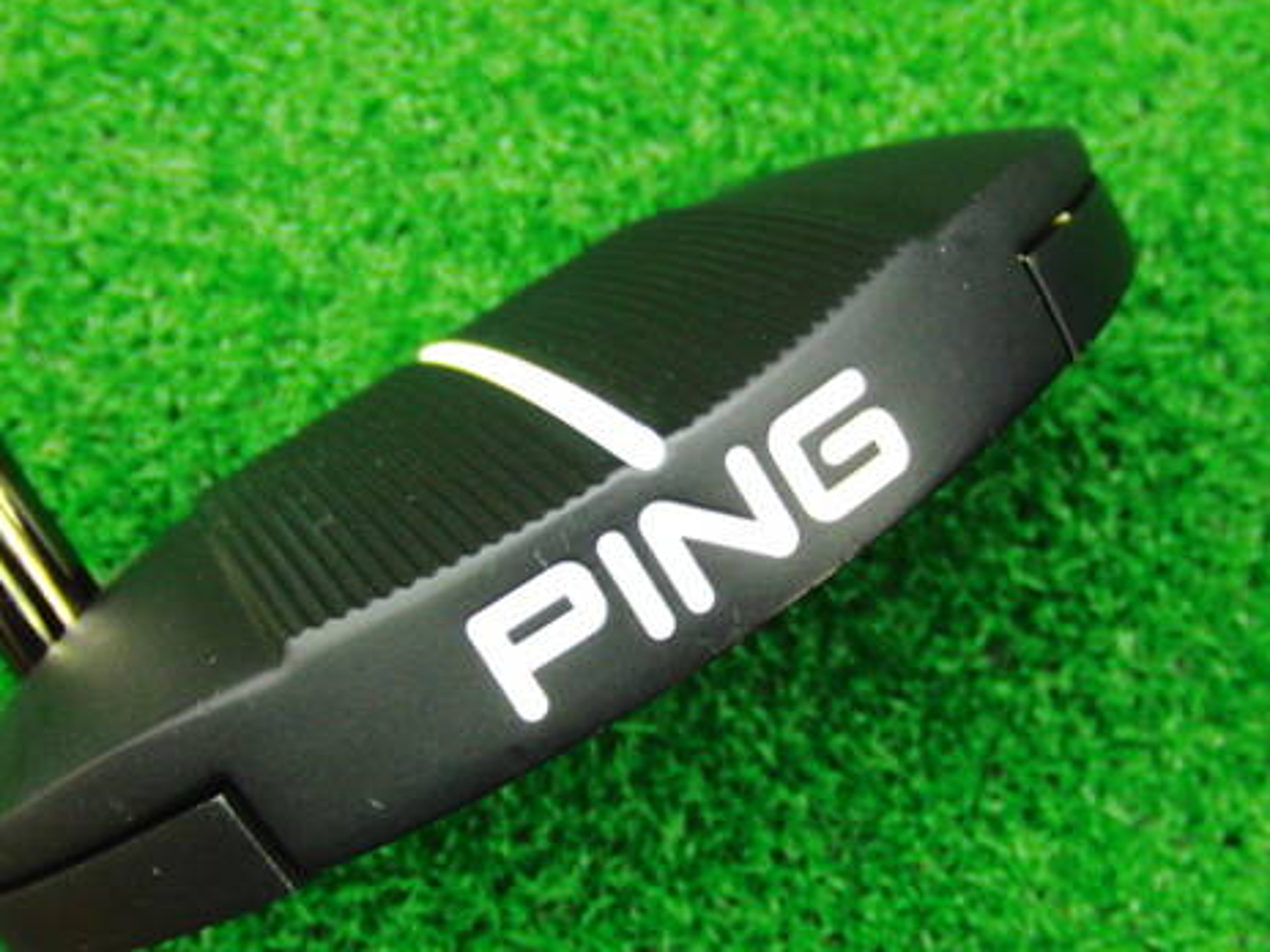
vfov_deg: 28.5
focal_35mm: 51
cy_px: 536
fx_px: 1871
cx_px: 657
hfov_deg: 37.5
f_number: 3.6
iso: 400
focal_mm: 6.42
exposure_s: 1/20
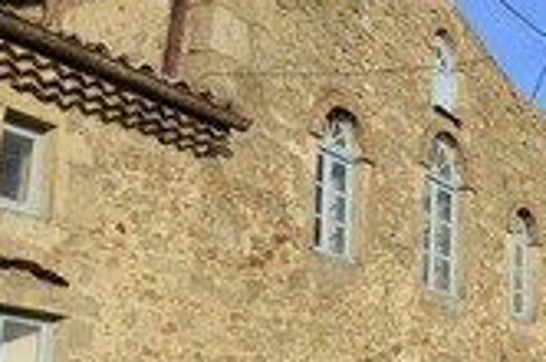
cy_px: 306
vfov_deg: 18.9
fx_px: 1075
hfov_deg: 27.5
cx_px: 493
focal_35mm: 71
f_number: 13
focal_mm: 28
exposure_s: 1/200
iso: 200
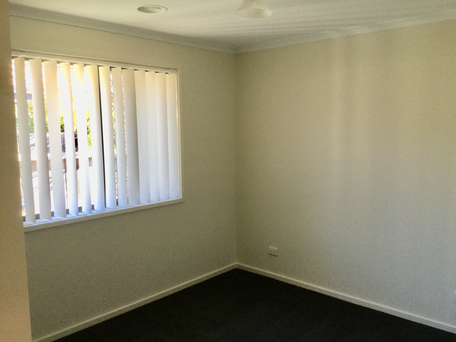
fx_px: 408
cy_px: 171
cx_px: 228
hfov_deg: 58.4
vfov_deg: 45.4
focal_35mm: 31
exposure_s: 1/33
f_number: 2.4
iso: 40
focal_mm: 3.3
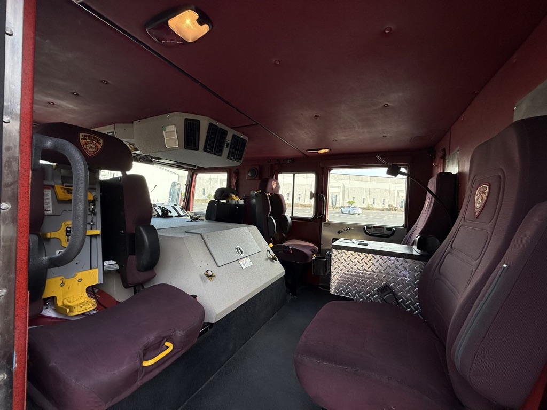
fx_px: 221
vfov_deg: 85.7
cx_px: 274
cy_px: 205
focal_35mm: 14
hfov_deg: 102.1
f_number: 2.2
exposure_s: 1/200
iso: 64
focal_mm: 2.22
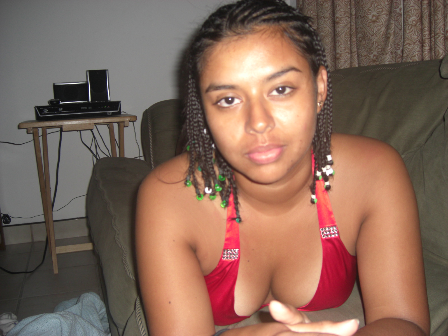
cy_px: 168
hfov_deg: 49.0
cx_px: 224
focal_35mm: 38
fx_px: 492
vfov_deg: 37.7
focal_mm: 7.9
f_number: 2.8
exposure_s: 1/60
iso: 200
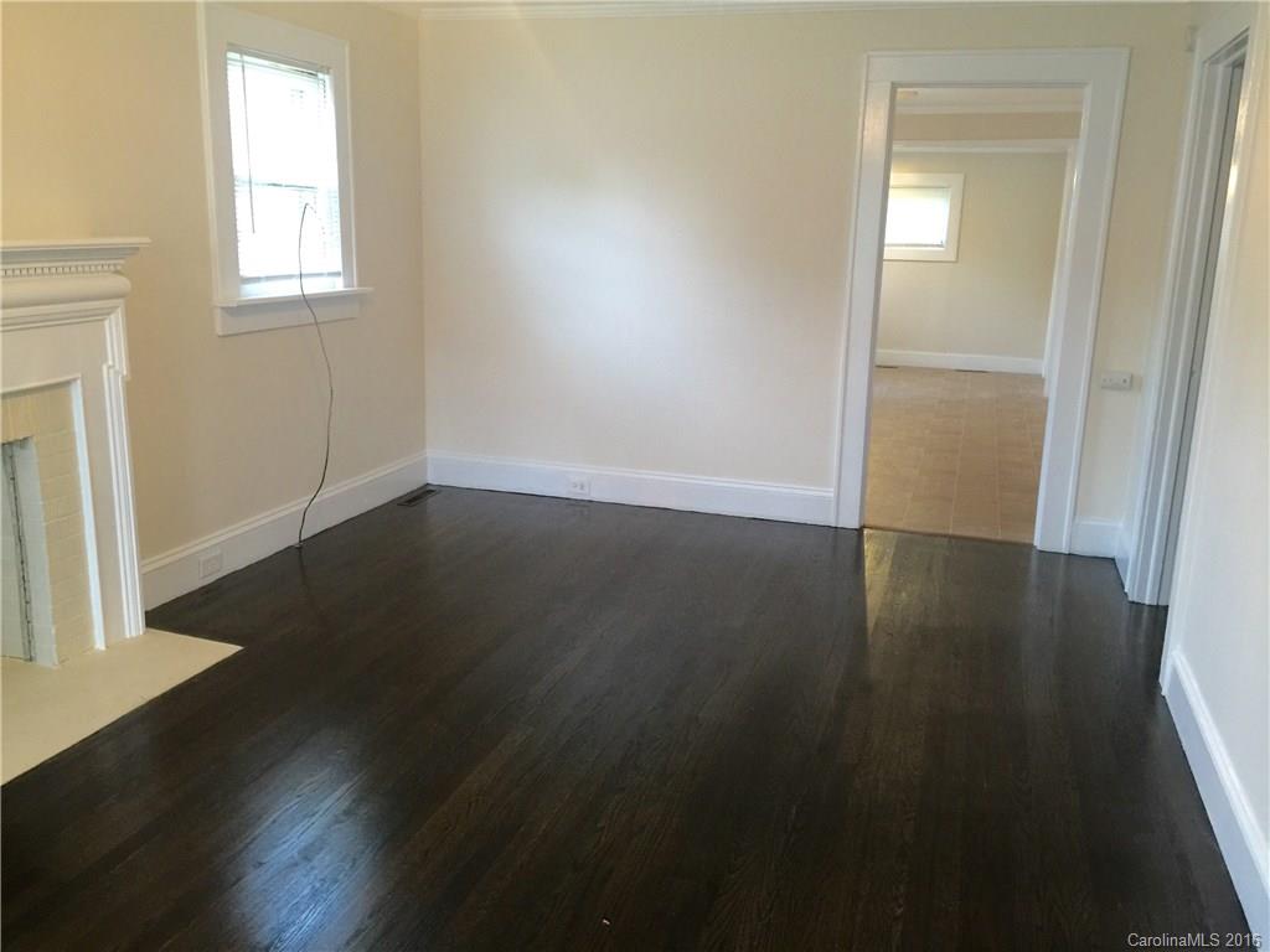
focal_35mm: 29
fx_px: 1064
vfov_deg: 48.2
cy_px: 476
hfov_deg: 61.7
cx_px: 635
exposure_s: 1/15
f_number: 2.2
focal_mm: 4.15
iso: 80
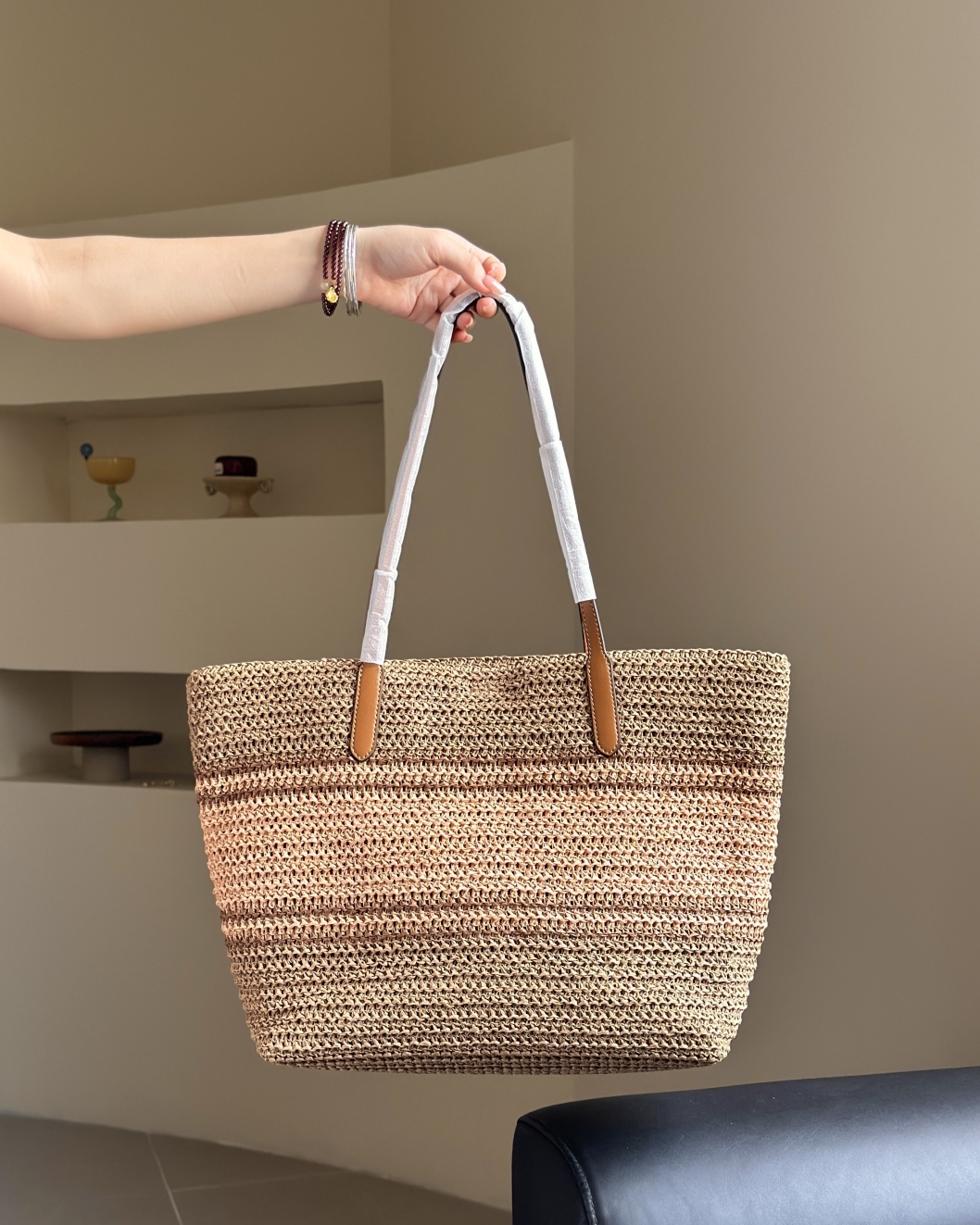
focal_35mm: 51
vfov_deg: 36.6
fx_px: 1849
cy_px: 657
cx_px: 496
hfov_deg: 29.7
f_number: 1.78
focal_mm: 6.86
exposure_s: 1/60
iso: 250
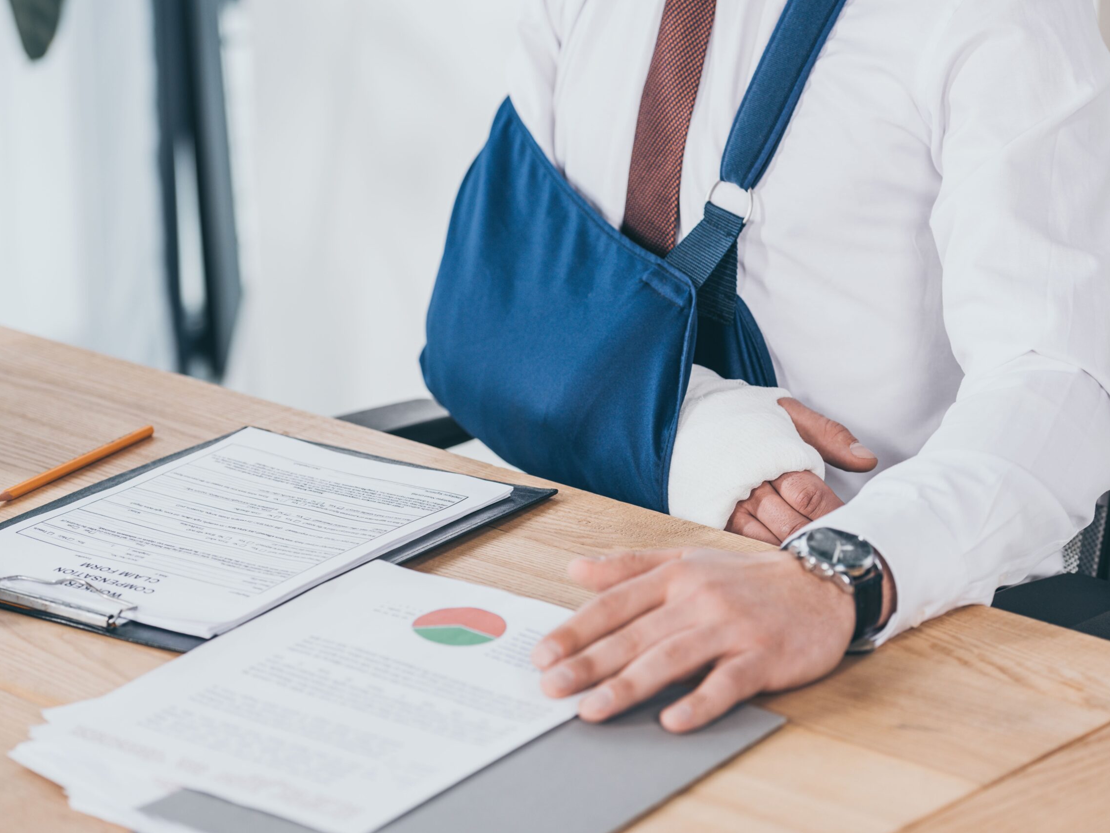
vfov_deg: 13.3
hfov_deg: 17.7
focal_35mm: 111
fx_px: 3559
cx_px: 571
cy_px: 416
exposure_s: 1/160
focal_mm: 102
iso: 160
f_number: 4.5
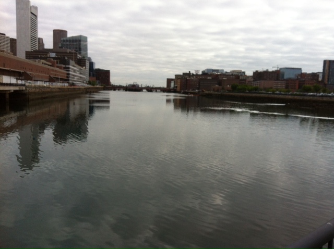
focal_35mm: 35
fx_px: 337
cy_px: 124
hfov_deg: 52.7
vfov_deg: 40.6
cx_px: 167
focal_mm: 3.85
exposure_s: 1/1160
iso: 80
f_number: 2.8
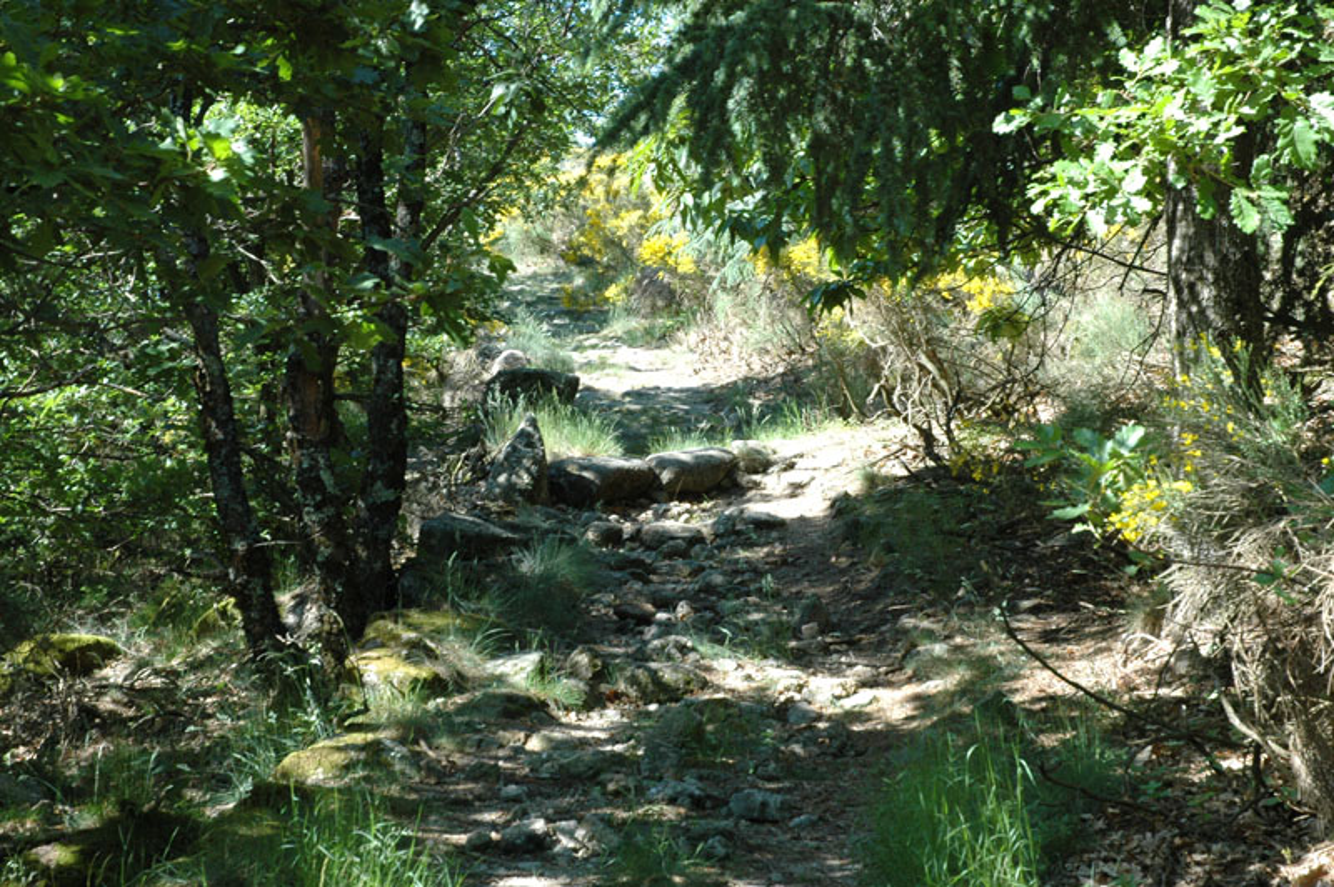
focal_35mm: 69
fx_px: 2555
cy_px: 444
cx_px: 667
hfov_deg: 29.3
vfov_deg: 19.7
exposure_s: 1/50
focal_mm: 46
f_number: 10
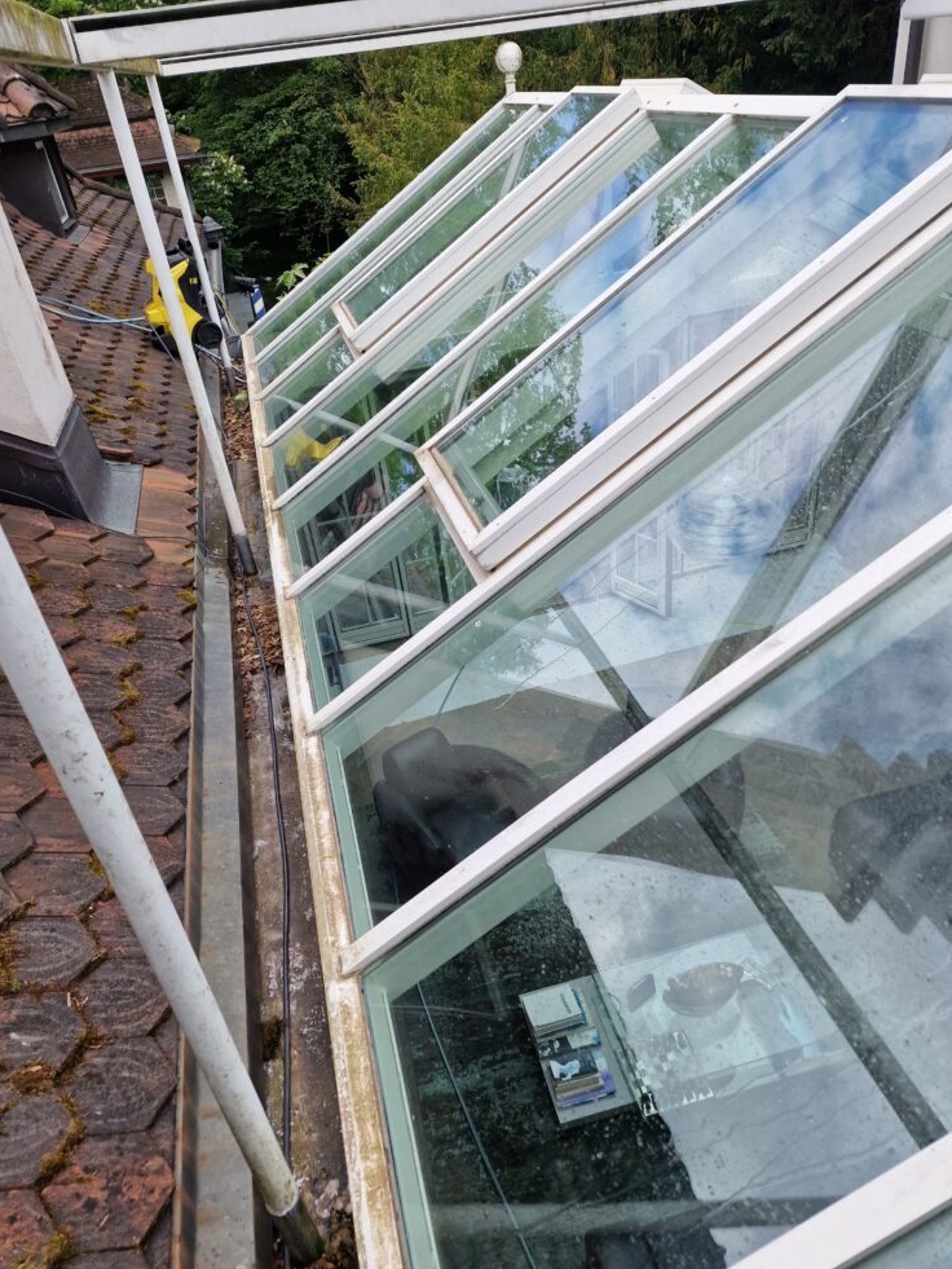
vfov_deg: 71.6
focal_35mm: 24
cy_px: 643
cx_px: 460
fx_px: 880
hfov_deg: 56.8
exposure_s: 1/584
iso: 50
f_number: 1.8
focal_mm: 6.4
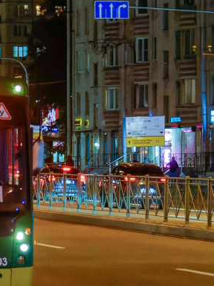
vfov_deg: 6.8
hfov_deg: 5.1
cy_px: 84
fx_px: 2407
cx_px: -36
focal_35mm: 292
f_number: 4.2
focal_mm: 60
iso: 8063
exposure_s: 1/200
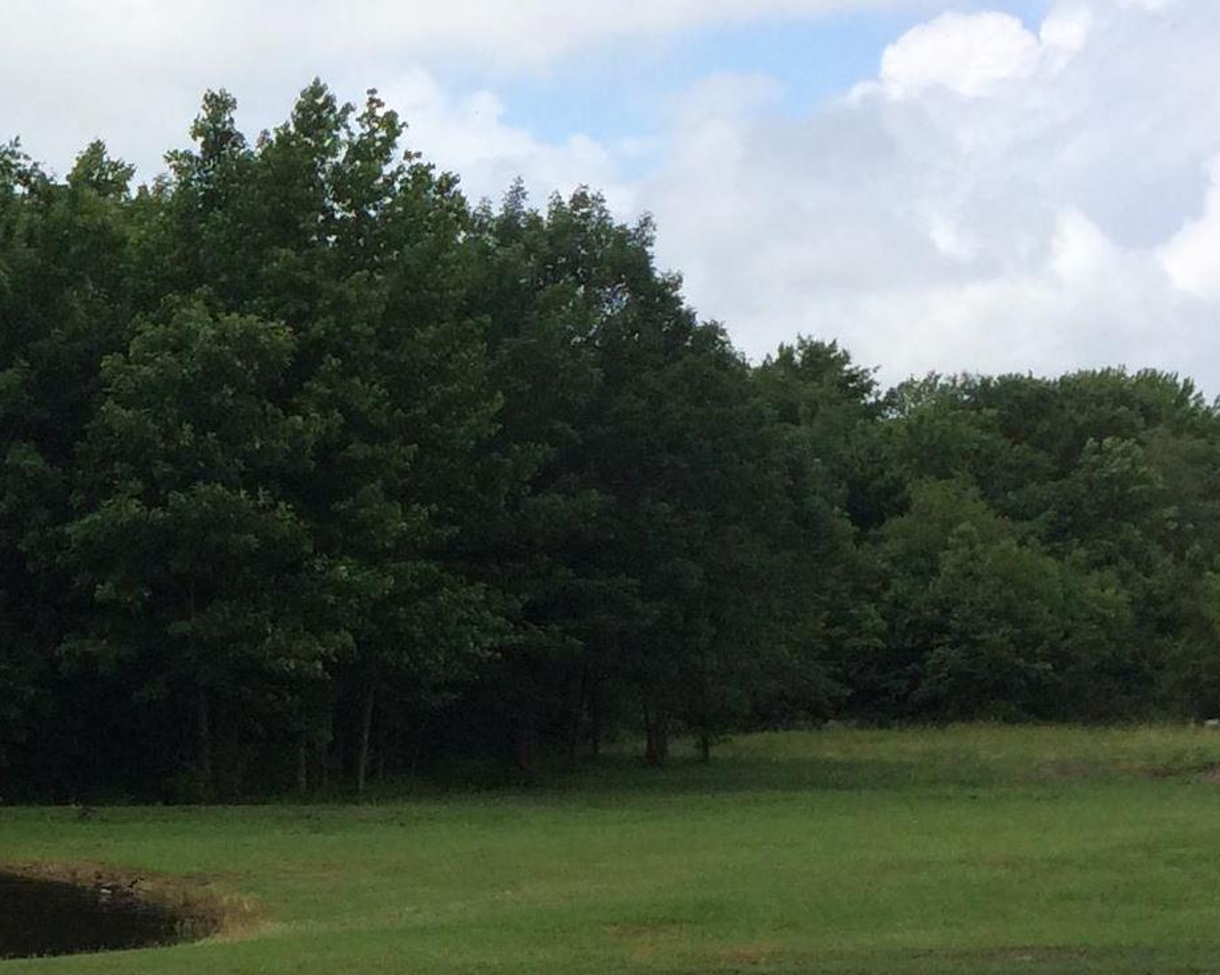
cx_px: -421
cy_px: 701
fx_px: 3538
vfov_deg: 15.6
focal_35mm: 98
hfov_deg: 18.1
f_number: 2.2
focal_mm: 4.12
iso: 40
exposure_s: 1/2564
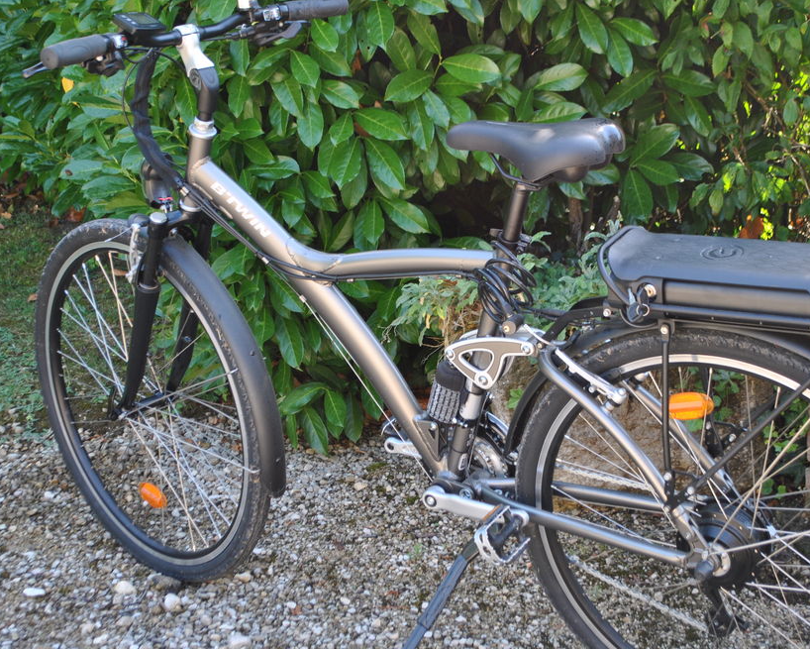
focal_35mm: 62
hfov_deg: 30.5
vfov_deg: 24.6
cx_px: 427
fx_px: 1487
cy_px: 323
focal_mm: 36
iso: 200
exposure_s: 1/60
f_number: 5
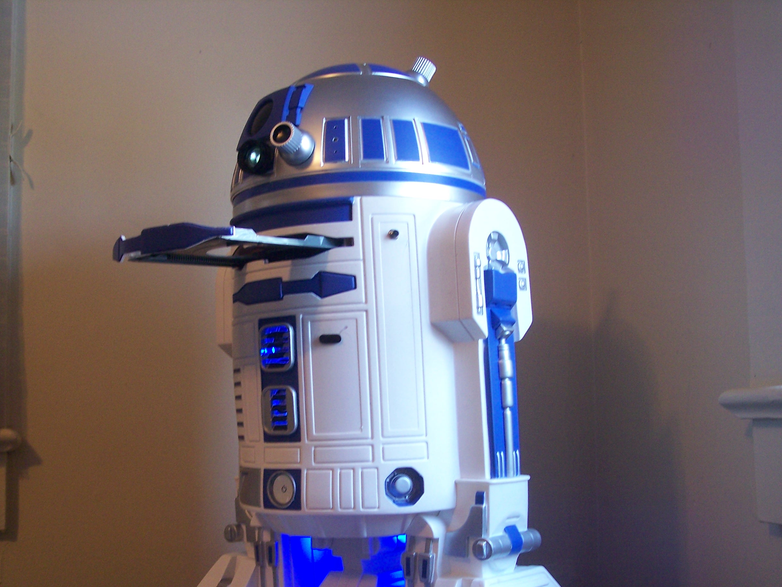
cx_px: 350
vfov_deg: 31.5
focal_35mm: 46
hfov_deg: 41.2
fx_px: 1039
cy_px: 345
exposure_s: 1/30
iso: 200
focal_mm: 8
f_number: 3.4
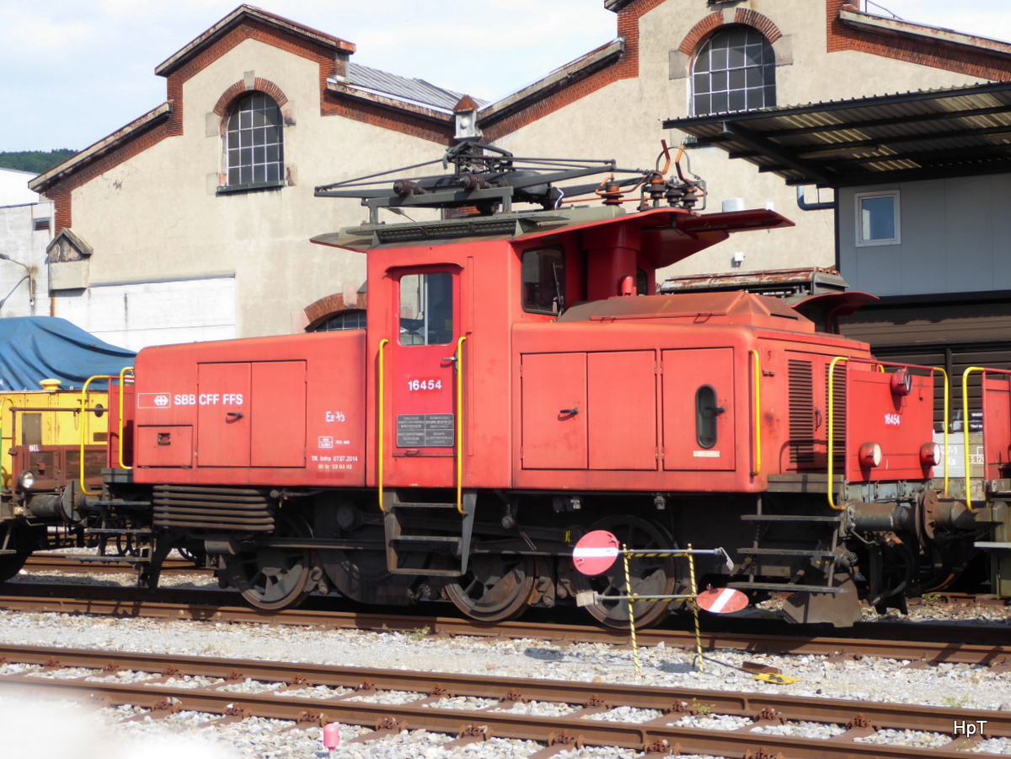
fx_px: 1898
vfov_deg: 22.6
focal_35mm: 65
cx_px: 506
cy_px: 380
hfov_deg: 29.8
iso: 80
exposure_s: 1/250
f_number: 4.3
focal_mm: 10.9
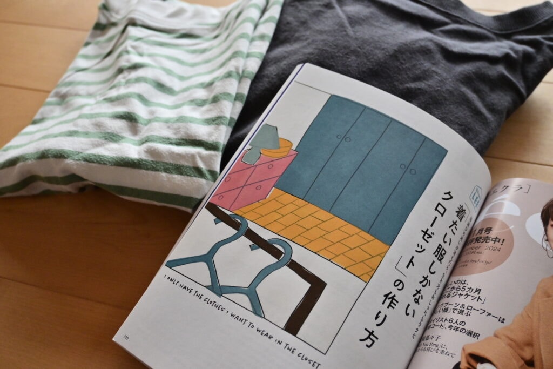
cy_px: 184
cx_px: 276
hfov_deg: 55.1
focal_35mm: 34
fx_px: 530
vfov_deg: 38.4
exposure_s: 1/640
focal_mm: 23
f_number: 4.2
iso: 1250
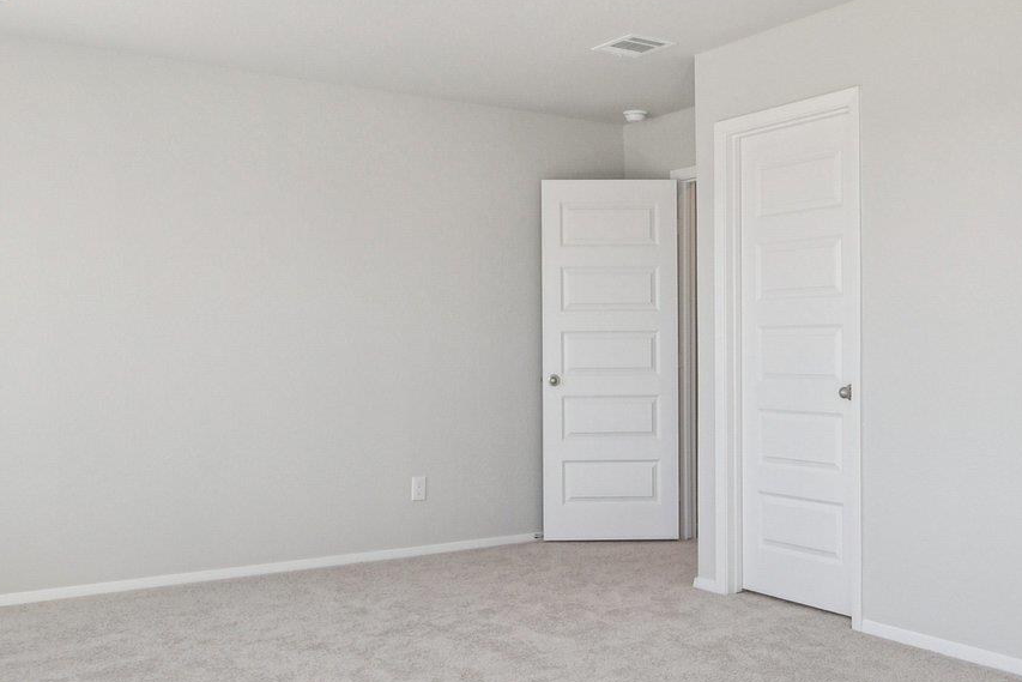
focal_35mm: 36
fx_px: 1022
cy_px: 307
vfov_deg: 36.9
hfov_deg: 52.8
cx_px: 613
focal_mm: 10
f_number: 8
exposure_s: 1/100
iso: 400
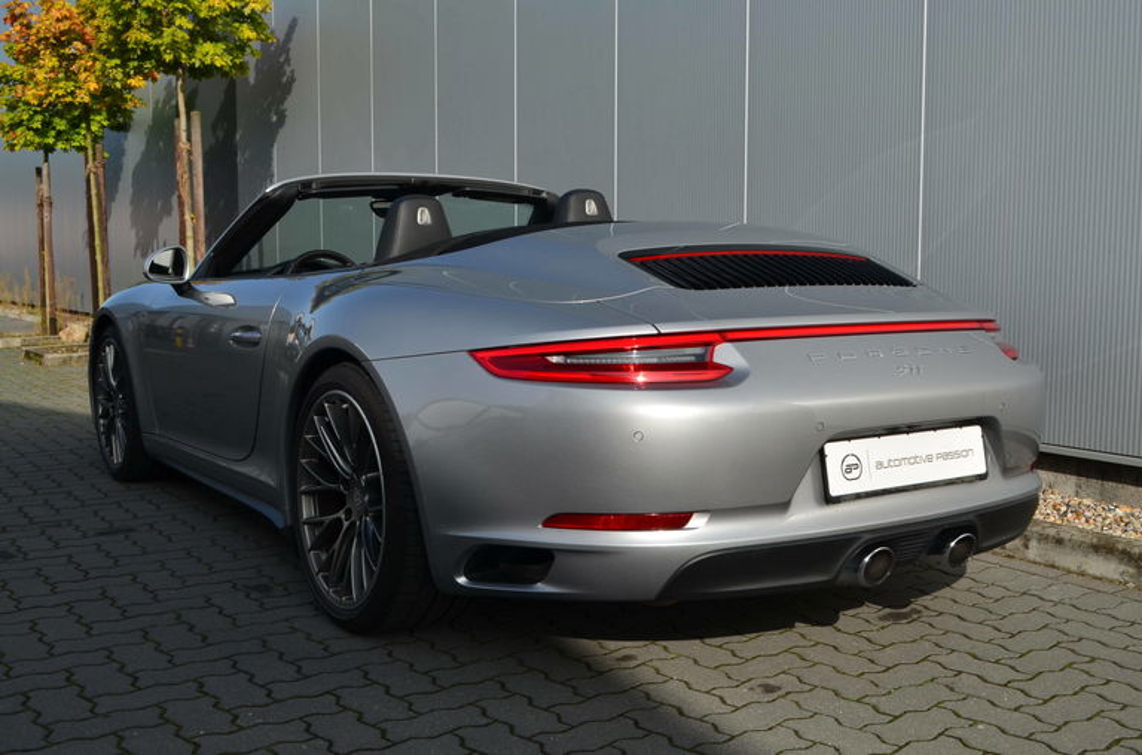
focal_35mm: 39
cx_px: 571
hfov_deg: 49.7
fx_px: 1234
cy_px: 378
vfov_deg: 34.0
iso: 160
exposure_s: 1/125
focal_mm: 26
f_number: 11
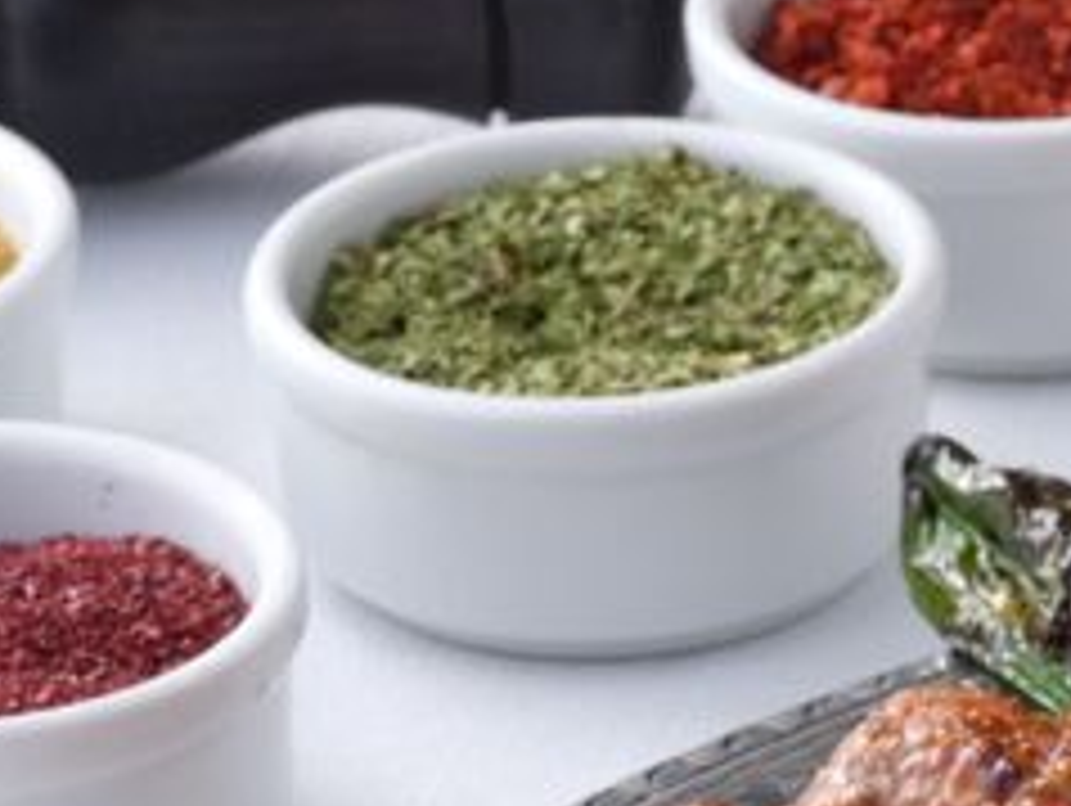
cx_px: 1336
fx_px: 12636
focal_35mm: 408
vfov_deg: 3.6
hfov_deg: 4.8
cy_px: 1108
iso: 1600
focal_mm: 120
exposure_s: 1/125
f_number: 18
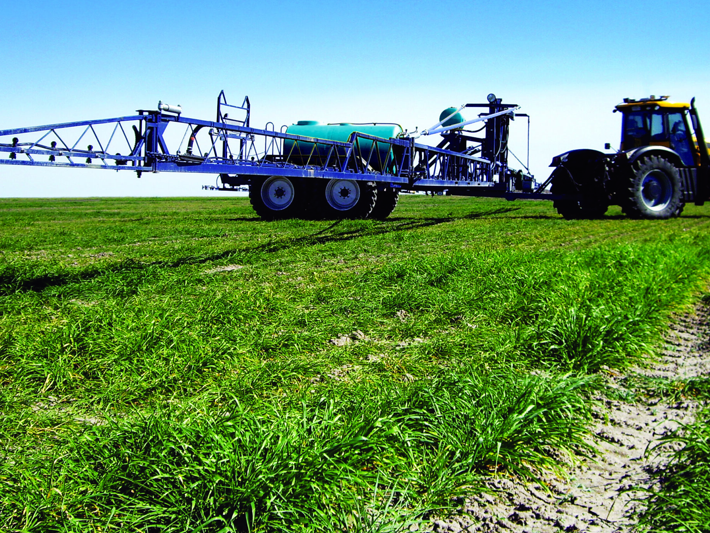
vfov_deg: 27.4
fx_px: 1087
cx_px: 393
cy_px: 188
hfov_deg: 36.1
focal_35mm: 53
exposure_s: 1/320
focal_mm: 6.2
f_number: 4.3
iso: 50
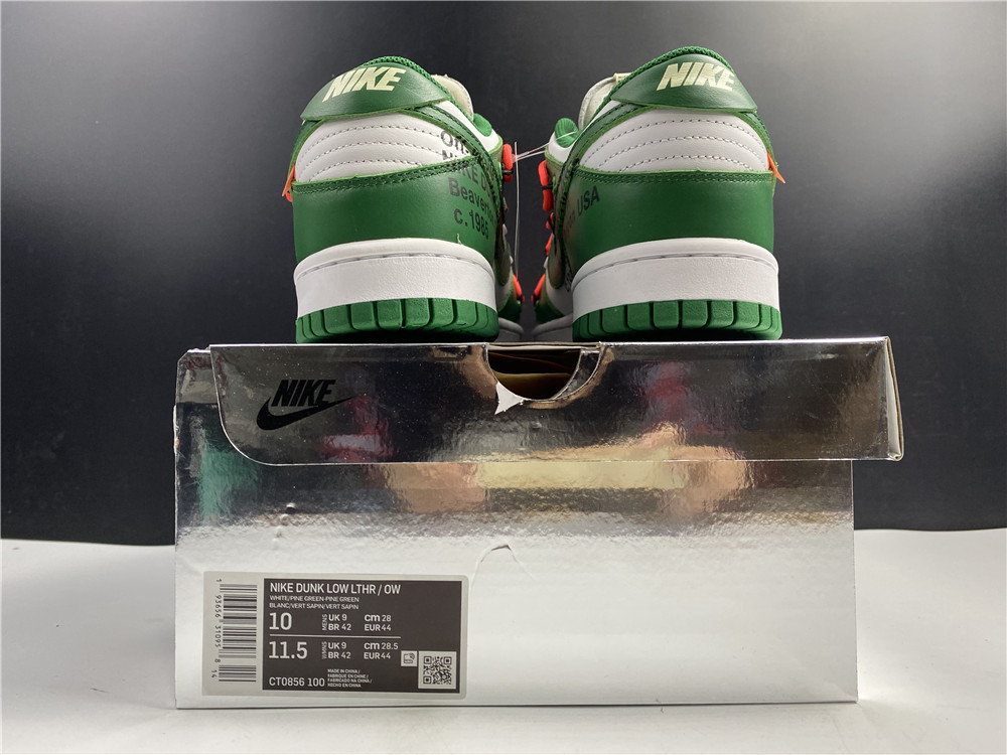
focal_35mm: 26
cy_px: 378
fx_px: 756
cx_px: 504
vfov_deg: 53.1
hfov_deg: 67.3
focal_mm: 4.25
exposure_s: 1/100
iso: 100
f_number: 1.8
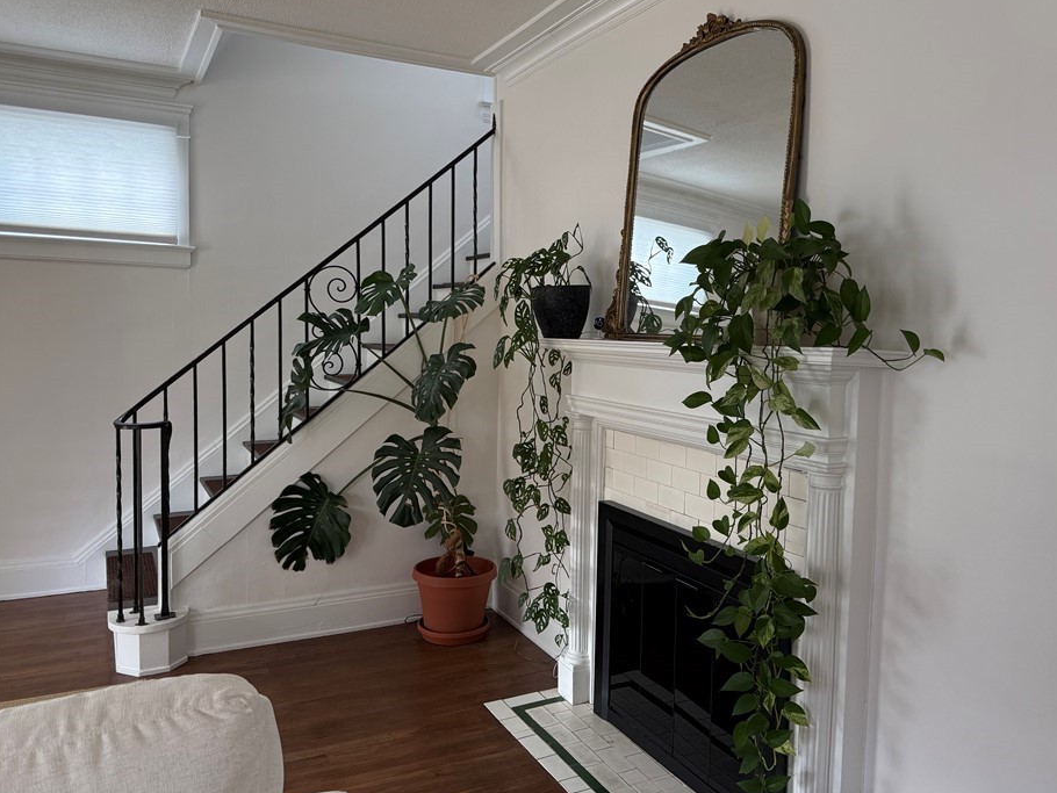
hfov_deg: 65.2
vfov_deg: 51.4
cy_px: 394
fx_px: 825
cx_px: 571
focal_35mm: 27
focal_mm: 6.76
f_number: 1.78
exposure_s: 1/86
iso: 200
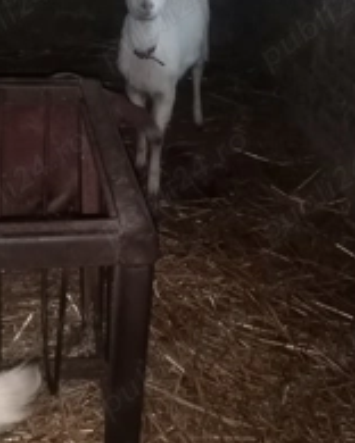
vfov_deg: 34.2
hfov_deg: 28.7
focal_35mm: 52
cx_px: 93
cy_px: 50
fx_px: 683
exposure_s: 1/16.7
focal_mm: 4.25
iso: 888
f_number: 1.8
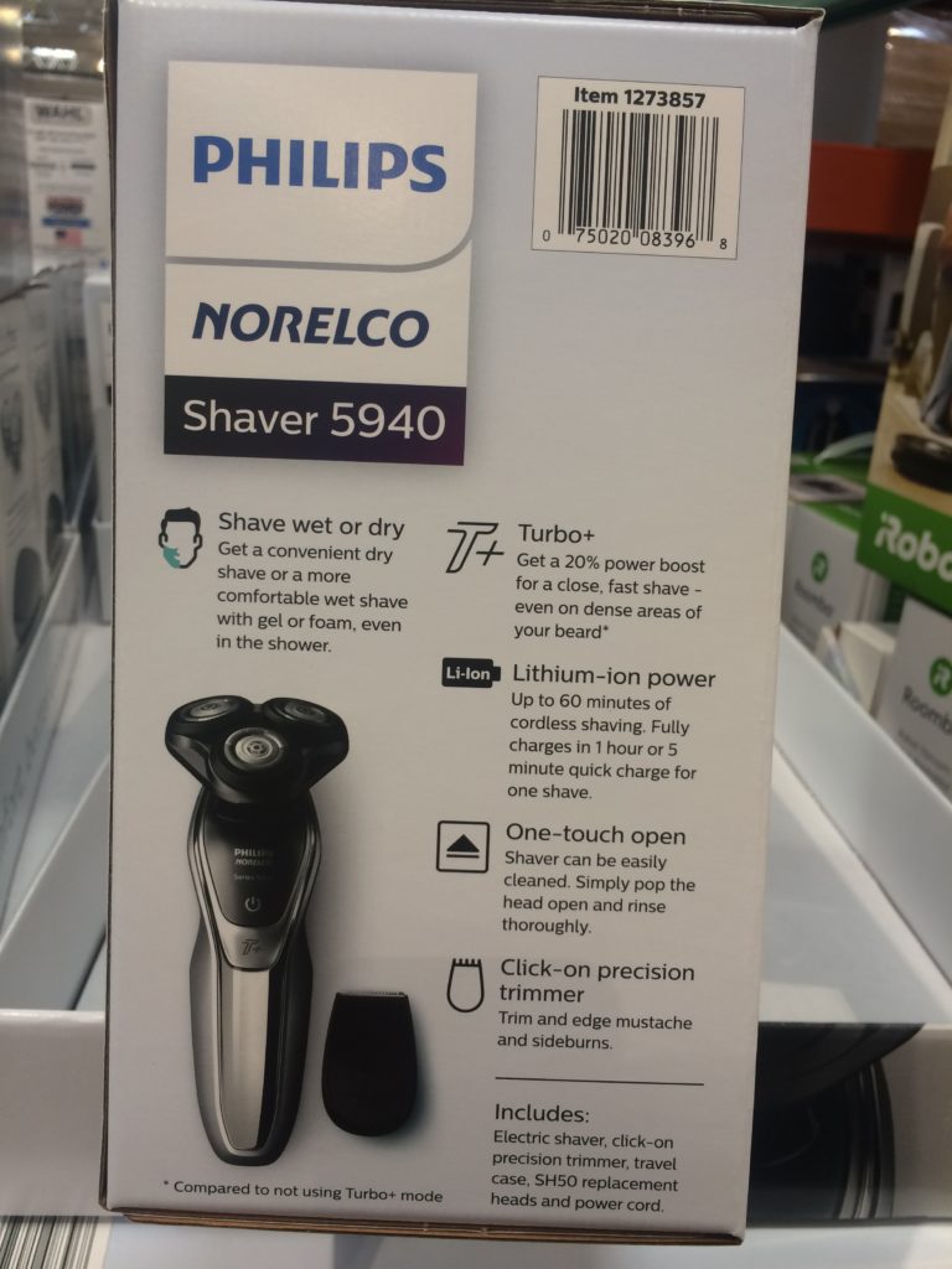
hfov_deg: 48.2
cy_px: 634
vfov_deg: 61.7
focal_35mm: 29
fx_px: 1063
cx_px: 476
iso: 64
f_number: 2.2
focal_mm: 4.15
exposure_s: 1/30
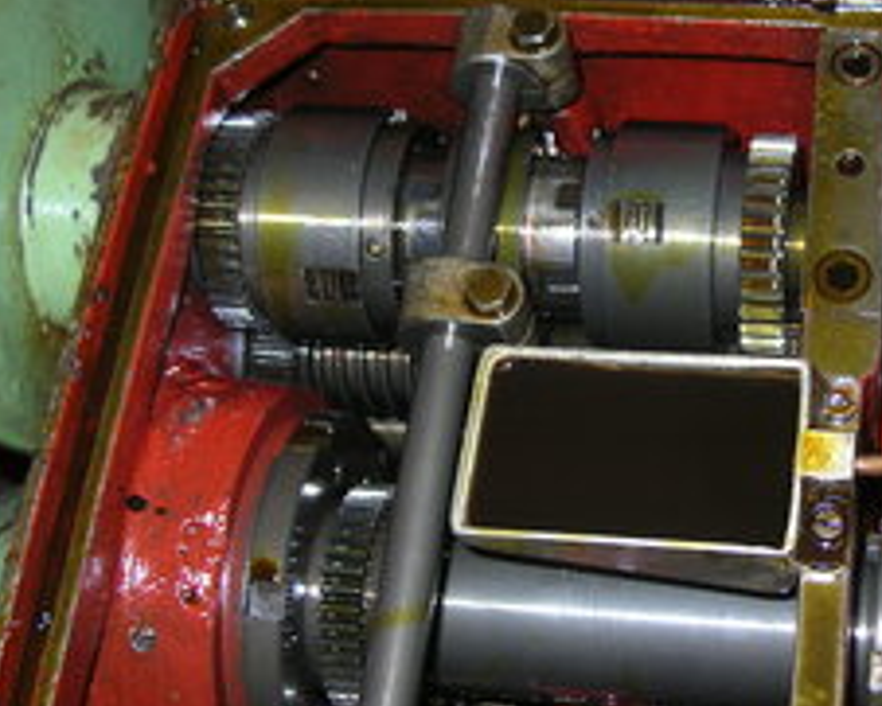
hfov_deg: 29.4
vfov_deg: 24.6
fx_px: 1619
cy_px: 392
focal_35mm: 62
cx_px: 773
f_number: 2.7
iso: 50
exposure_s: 1/60.1
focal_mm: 6
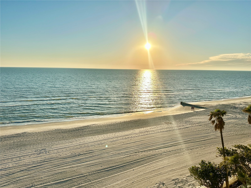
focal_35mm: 24
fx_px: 174
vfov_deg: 56.8
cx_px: 126
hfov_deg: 71.6
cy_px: 94
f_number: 1.78
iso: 80
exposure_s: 1/13699
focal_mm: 6.86
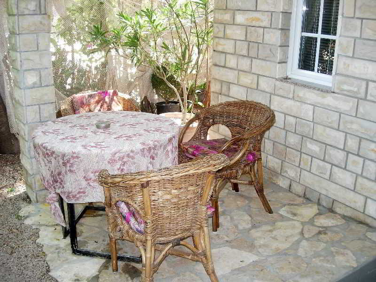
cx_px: 188
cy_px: 141
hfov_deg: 49.0
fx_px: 413
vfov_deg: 37.7
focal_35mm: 38
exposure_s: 1/32
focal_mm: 7.8
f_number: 2.8
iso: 79
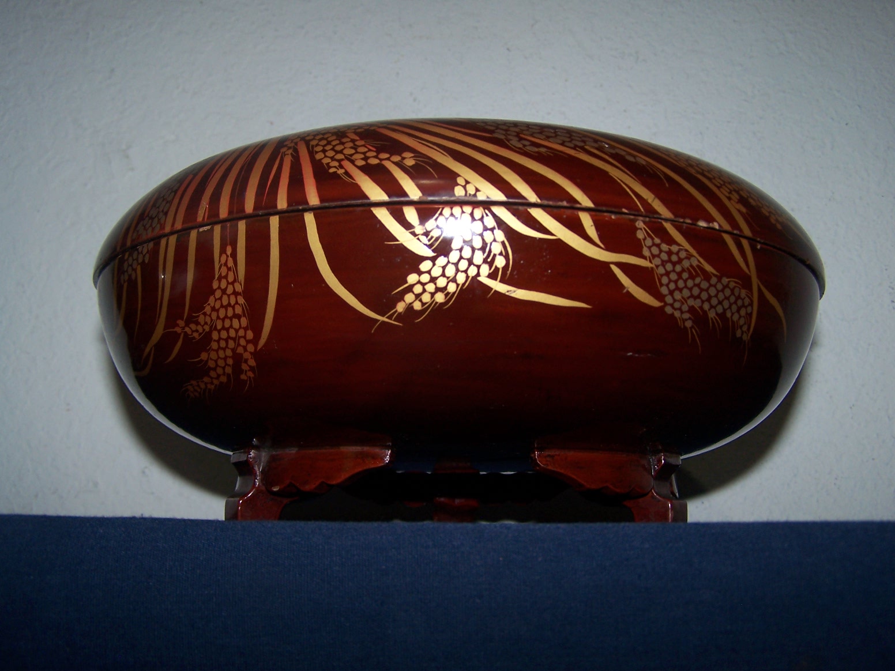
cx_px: 448
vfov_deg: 37.7
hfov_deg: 49.0
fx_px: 982
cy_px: 336
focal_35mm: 38
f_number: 2.8
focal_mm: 6.3
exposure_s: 1/60
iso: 80
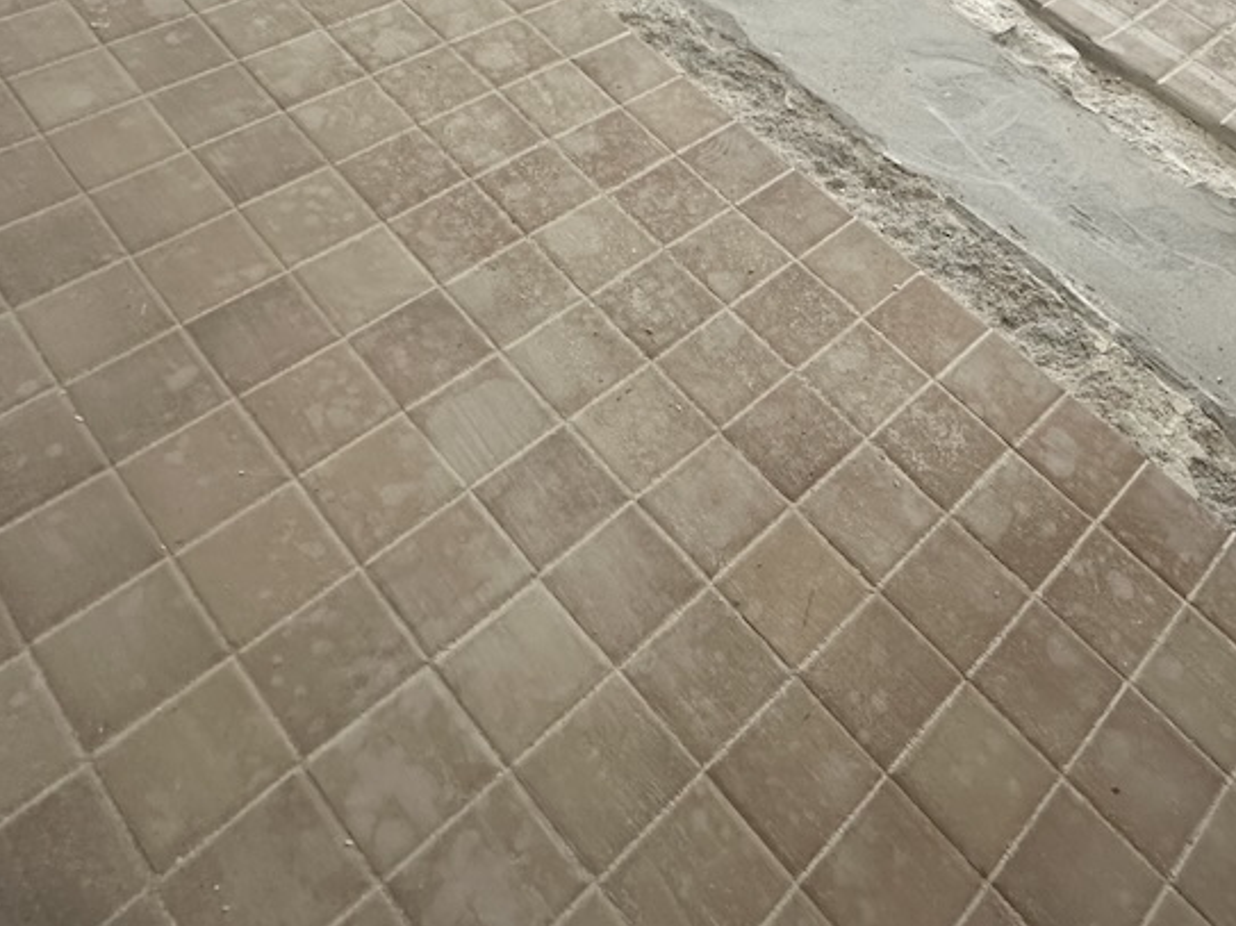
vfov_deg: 51.8
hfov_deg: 65.9
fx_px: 928
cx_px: 801
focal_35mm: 26
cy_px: 293
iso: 320
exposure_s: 1/60
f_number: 2.2
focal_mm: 2.22
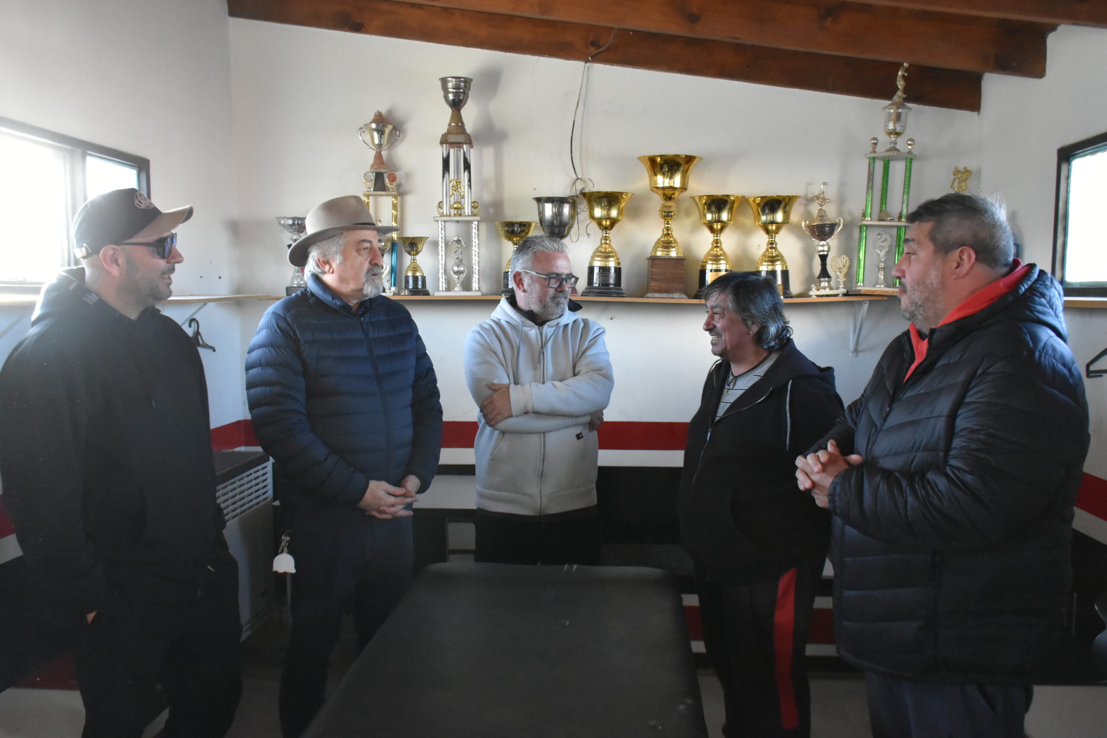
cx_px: 554
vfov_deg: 40.0
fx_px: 1015
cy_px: 369
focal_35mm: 33
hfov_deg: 57.2
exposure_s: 1/200
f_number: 7.1
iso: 5000
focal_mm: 22
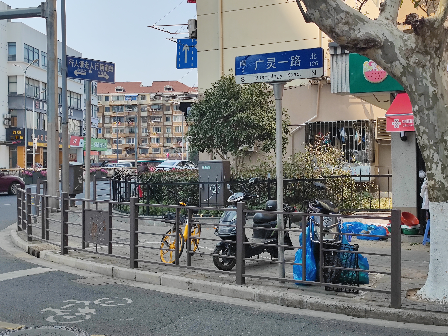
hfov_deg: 49.0
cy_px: 168
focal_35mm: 38
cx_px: 224
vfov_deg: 37.7
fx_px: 492
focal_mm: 7.59
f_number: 1.95
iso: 50
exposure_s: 1/1648
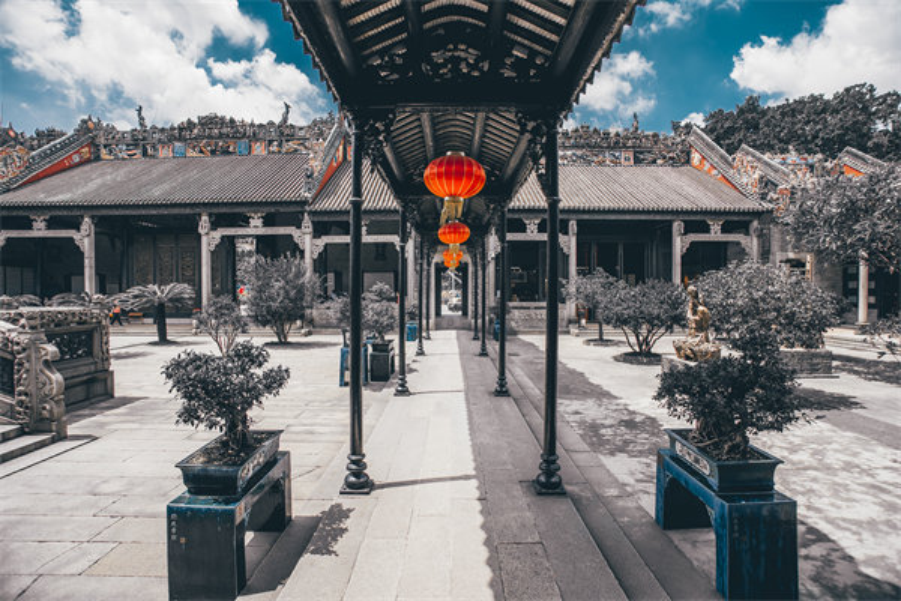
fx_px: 425
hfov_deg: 93.3
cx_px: 450
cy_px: 300
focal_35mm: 17
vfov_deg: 70.4
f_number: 6.3
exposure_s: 1/200
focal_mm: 17
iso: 100
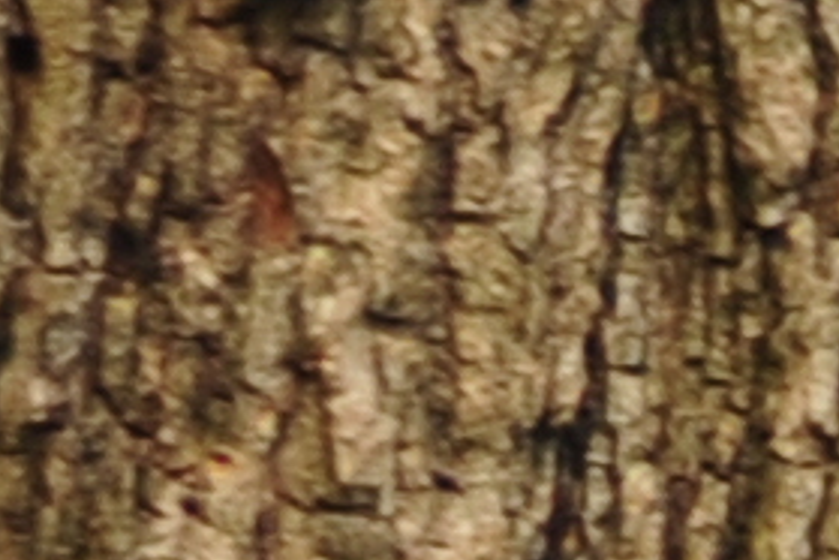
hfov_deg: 1.0
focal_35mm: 2063
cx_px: 2294
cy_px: -1228
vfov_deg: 0.7
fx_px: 48076
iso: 640
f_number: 9
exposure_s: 1/320
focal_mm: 300
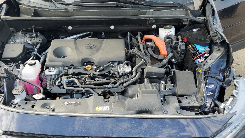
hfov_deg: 62.6
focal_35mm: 31
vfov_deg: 37.3
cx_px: 113
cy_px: 95
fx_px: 201
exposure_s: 1/370
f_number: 1.5
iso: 50
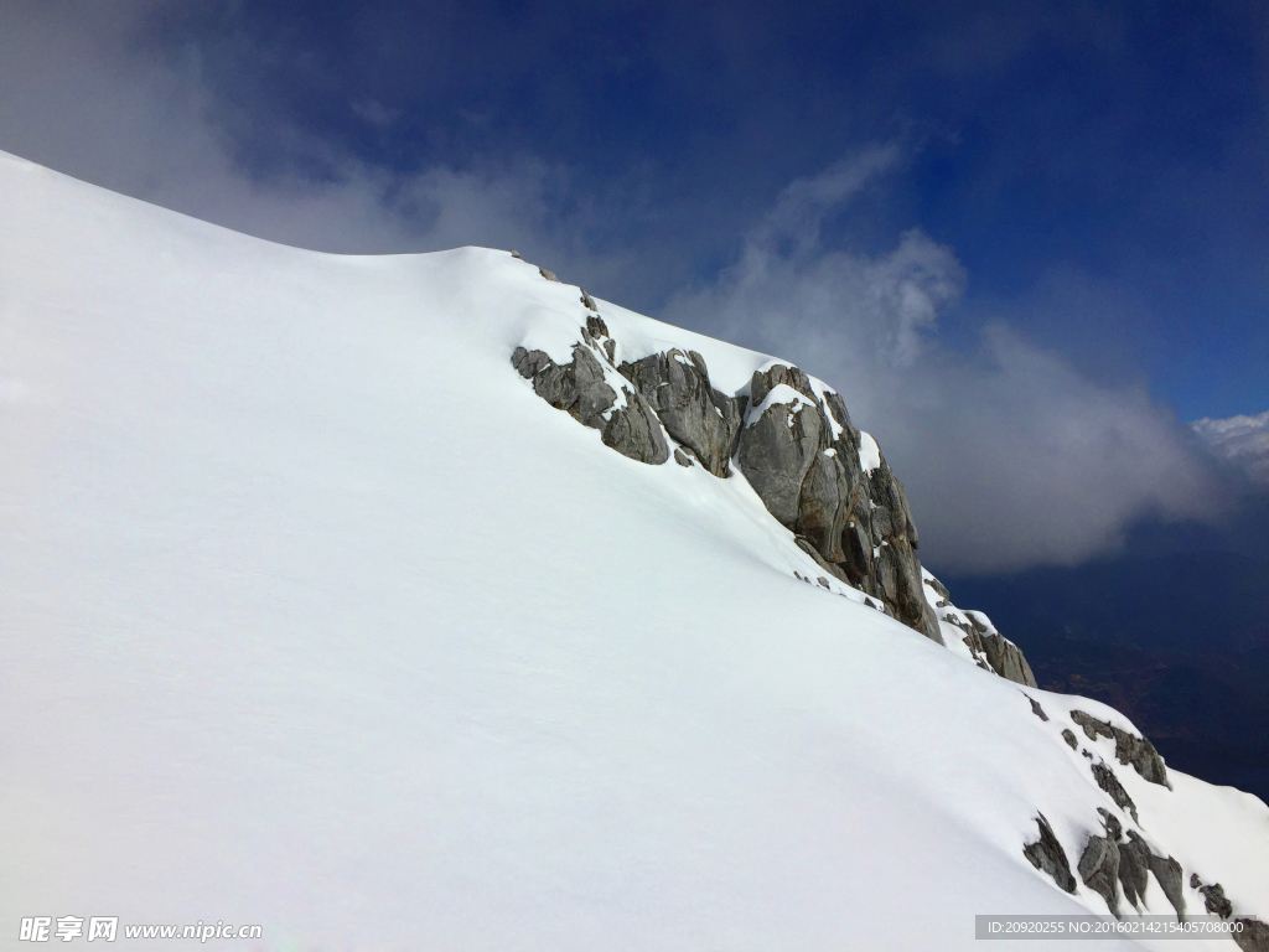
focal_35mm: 29
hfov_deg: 61.7
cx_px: 634
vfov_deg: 48.2
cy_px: 476
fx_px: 1063
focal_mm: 4.15
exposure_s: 1/13333
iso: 32
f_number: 2.2
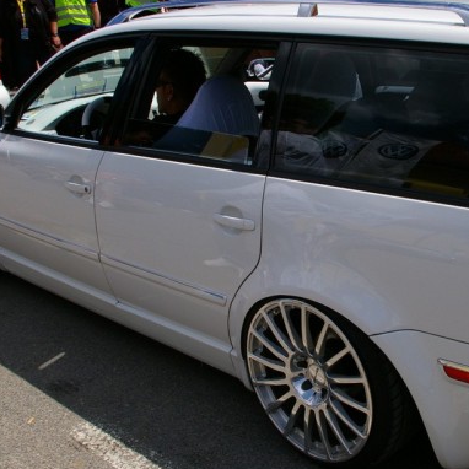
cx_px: 330
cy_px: 231
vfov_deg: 35.4
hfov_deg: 34.9
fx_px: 736
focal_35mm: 48
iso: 200
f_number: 11
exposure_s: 1/250
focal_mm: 18
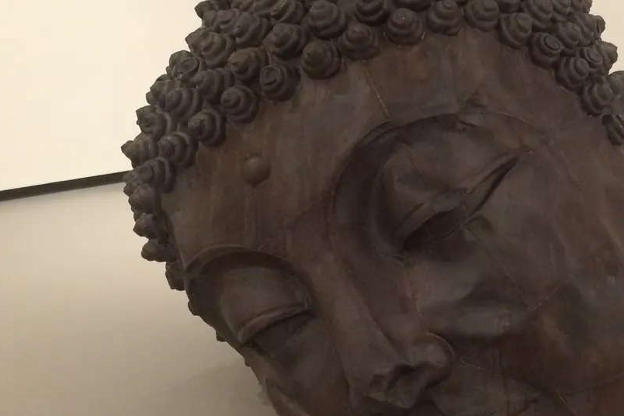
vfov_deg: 22.6
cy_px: 193
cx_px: 523
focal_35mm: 60
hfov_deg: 32.2
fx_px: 1040
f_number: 2.2
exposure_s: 1/33
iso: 250
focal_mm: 4.15
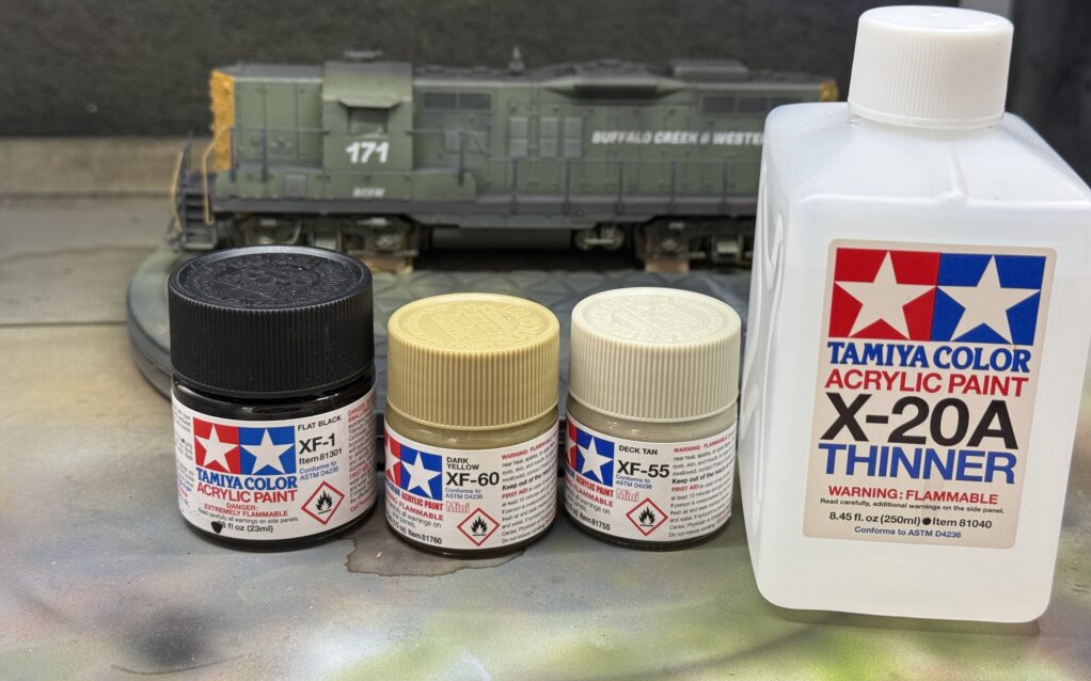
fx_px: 1516
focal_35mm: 51
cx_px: 546
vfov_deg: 25.3
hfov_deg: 39.6
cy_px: 304
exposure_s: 1/92
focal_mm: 6.76
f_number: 1.78
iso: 100
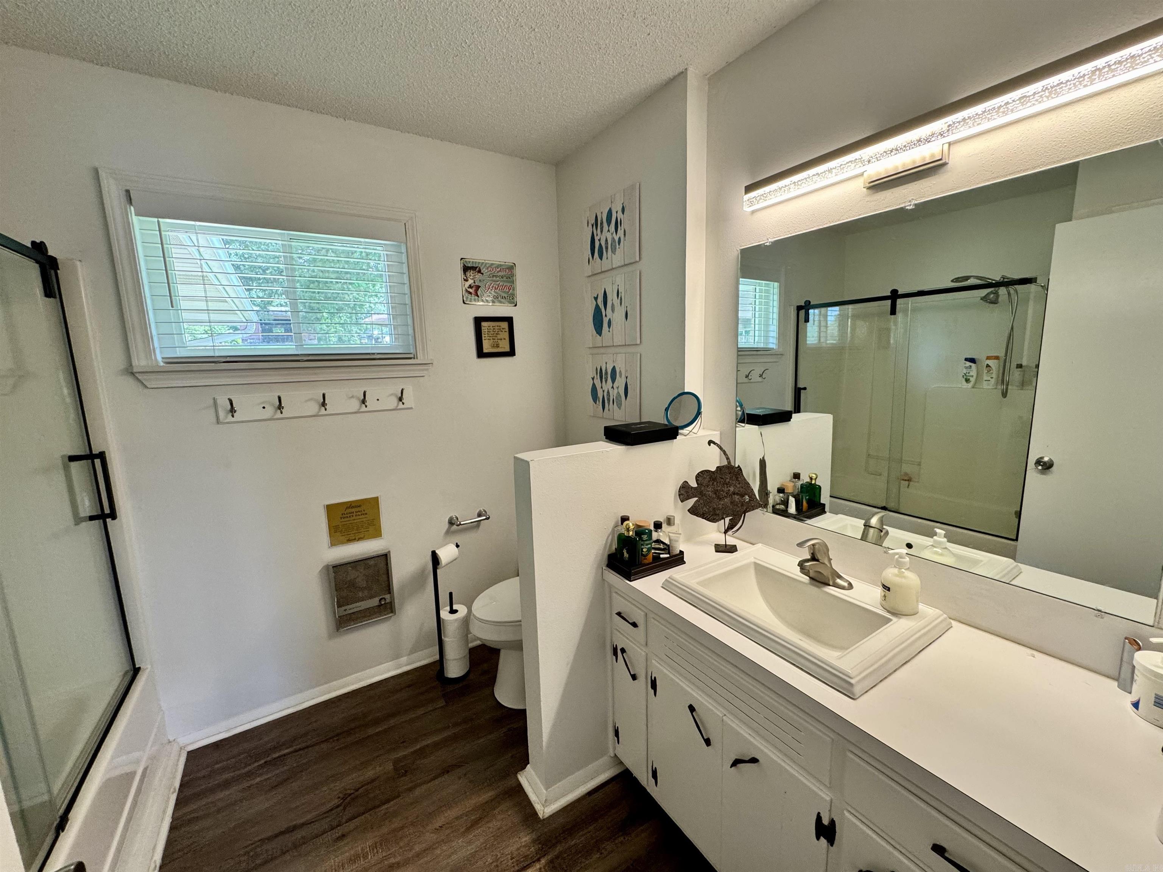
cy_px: 436
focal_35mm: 14
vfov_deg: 85.7
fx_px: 470
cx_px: 582
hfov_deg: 102.1
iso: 200
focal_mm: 2.22
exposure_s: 1/120
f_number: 2.2
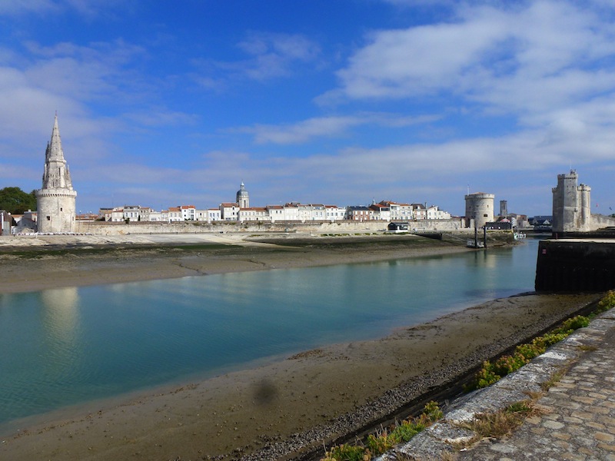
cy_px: 230
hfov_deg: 69.4
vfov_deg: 54.9
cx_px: 308
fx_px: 444
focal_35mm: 25
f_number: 4
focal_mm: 4.3
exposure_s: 1/1300
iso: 100
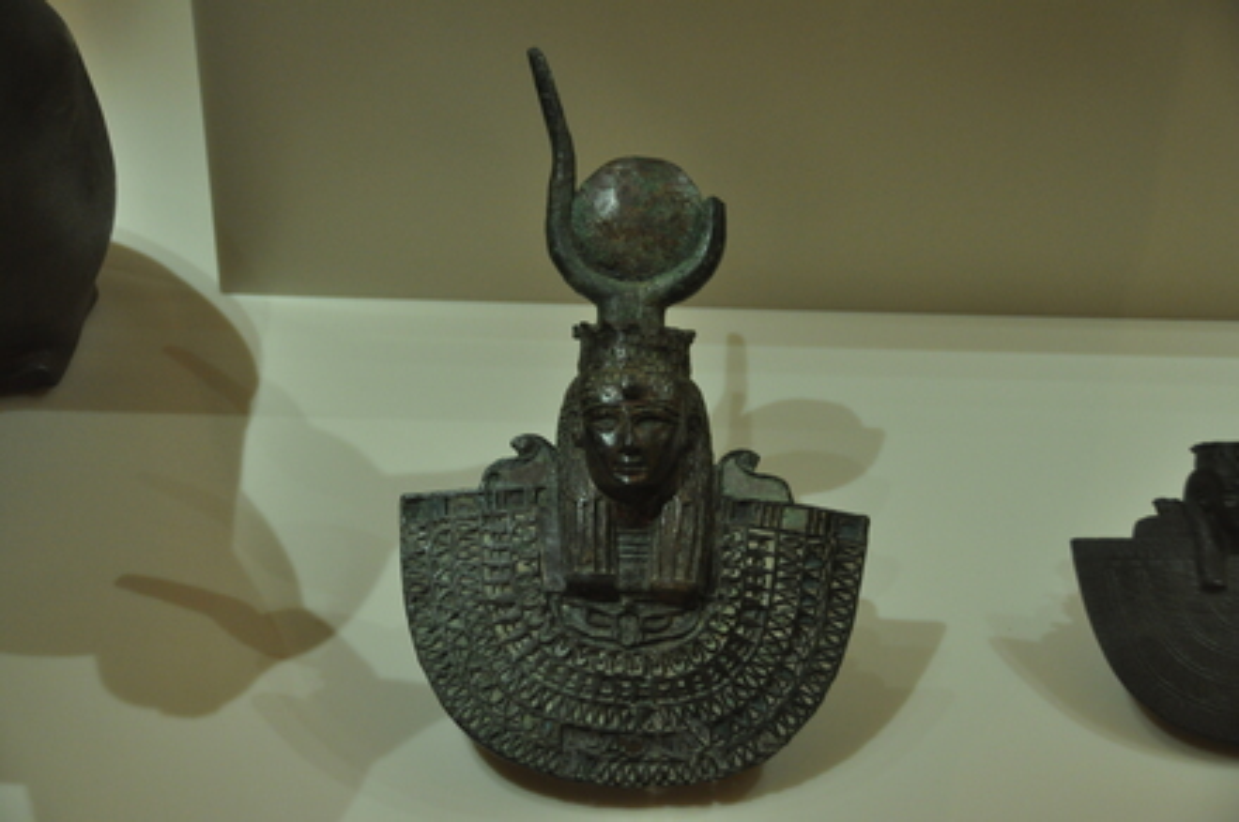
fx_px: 2474
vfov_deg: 18.9
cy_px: 411
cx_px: 620
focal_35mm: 72
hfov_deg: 28.1
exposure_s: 1/25
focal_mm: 48
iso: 1000
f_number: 4.5
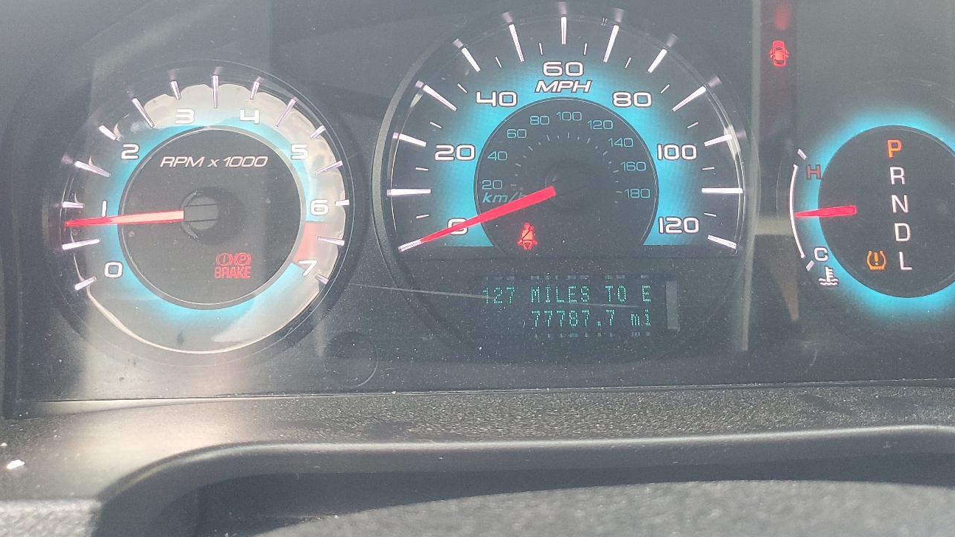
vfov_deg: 32.9
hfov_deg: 56.5
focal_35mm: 35
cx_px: 522
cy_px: 124
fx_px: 886
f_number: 1.5
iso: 97
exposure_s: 1/50
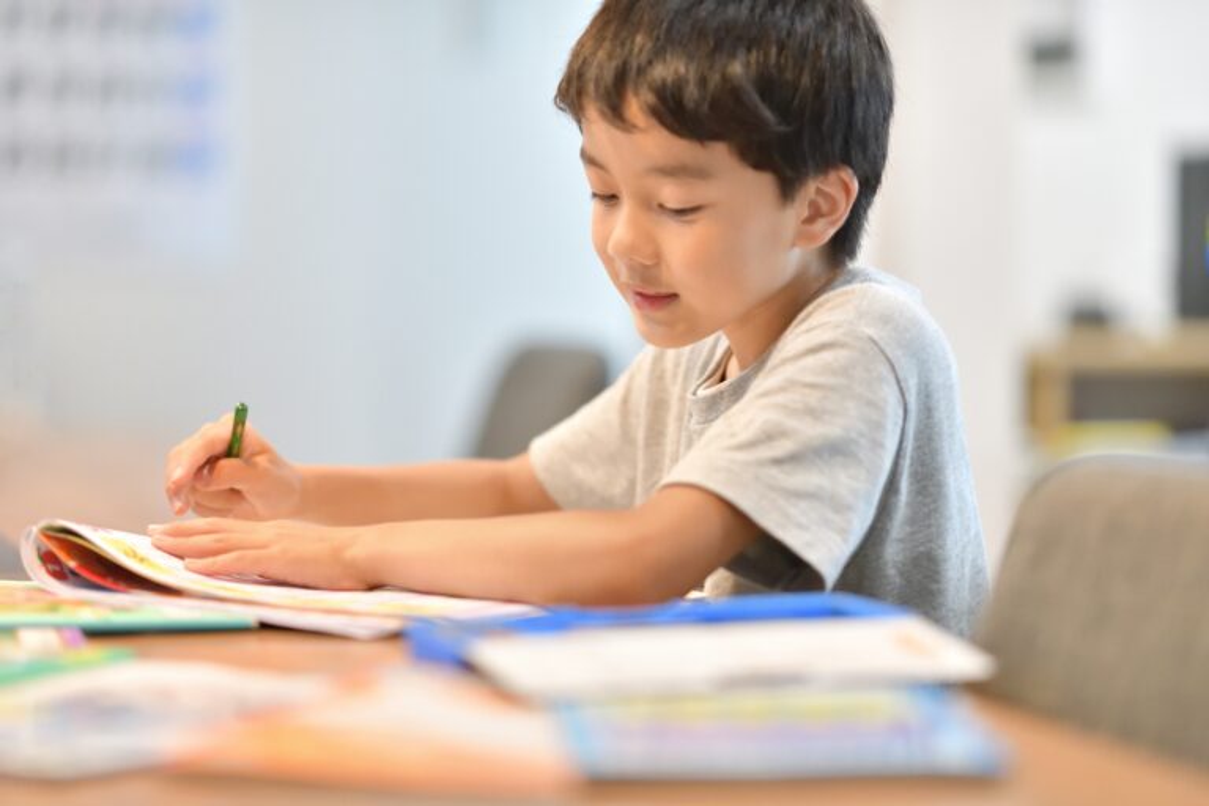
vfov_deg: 13.0
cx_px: 604
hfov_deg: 19.5
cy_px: 403
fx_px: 3526
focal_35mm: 105
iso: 3200
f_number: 1.8
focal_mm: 105
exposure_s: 1/500
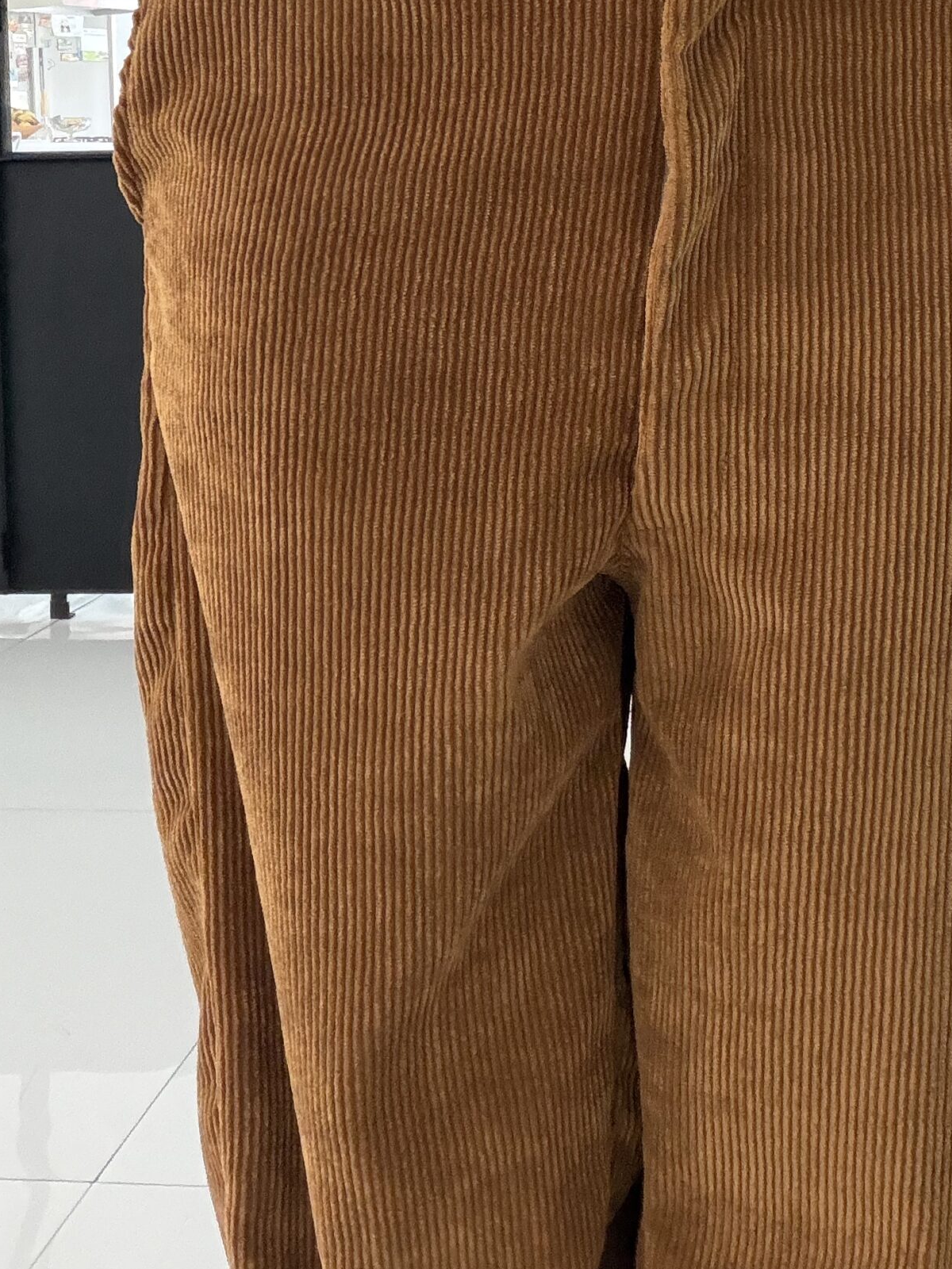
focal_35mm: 48
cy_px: 285
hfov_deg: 29.8
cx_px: 707
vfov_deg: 38.4
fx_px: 1760
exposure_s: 1/60
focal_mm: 2.71
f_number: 1.9
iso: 250
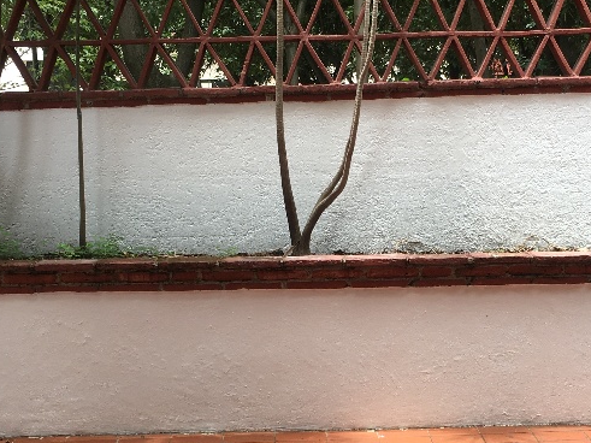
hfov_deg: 30.6
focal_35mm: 63
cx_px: 356
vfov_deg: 23.1
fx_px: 1075
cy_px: 309
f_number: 2.2
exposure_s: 1/206
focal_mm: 4.15
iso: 25
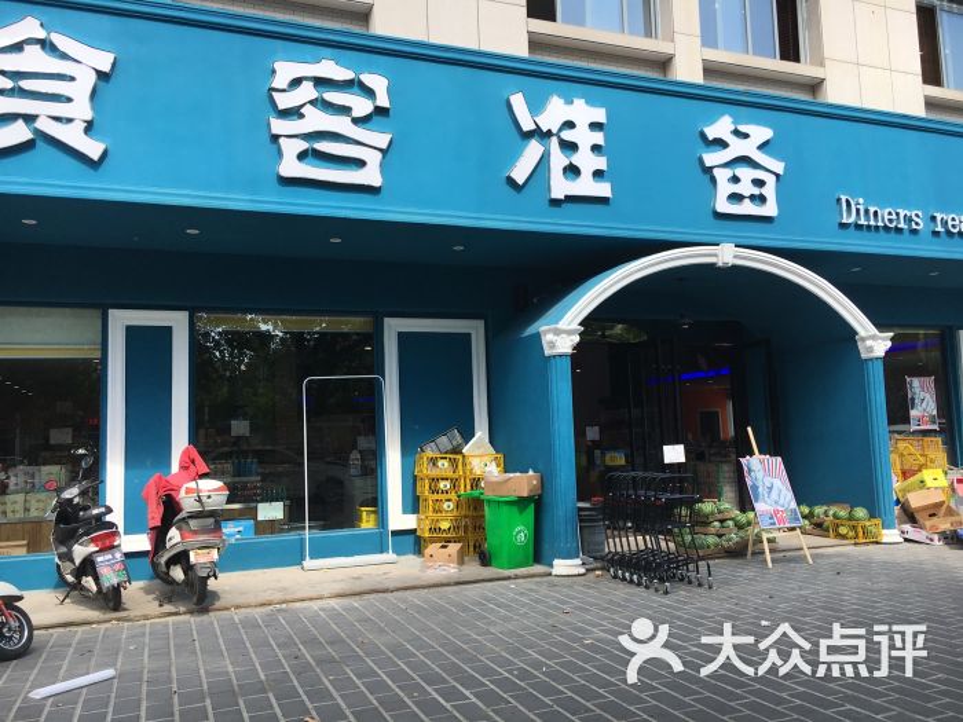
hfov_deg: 61.7
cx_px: 482
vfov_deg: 48.2
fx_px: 807
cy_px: 361
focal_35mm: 29
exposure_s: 1/635
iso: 25
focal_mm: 4.15
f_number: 2.2
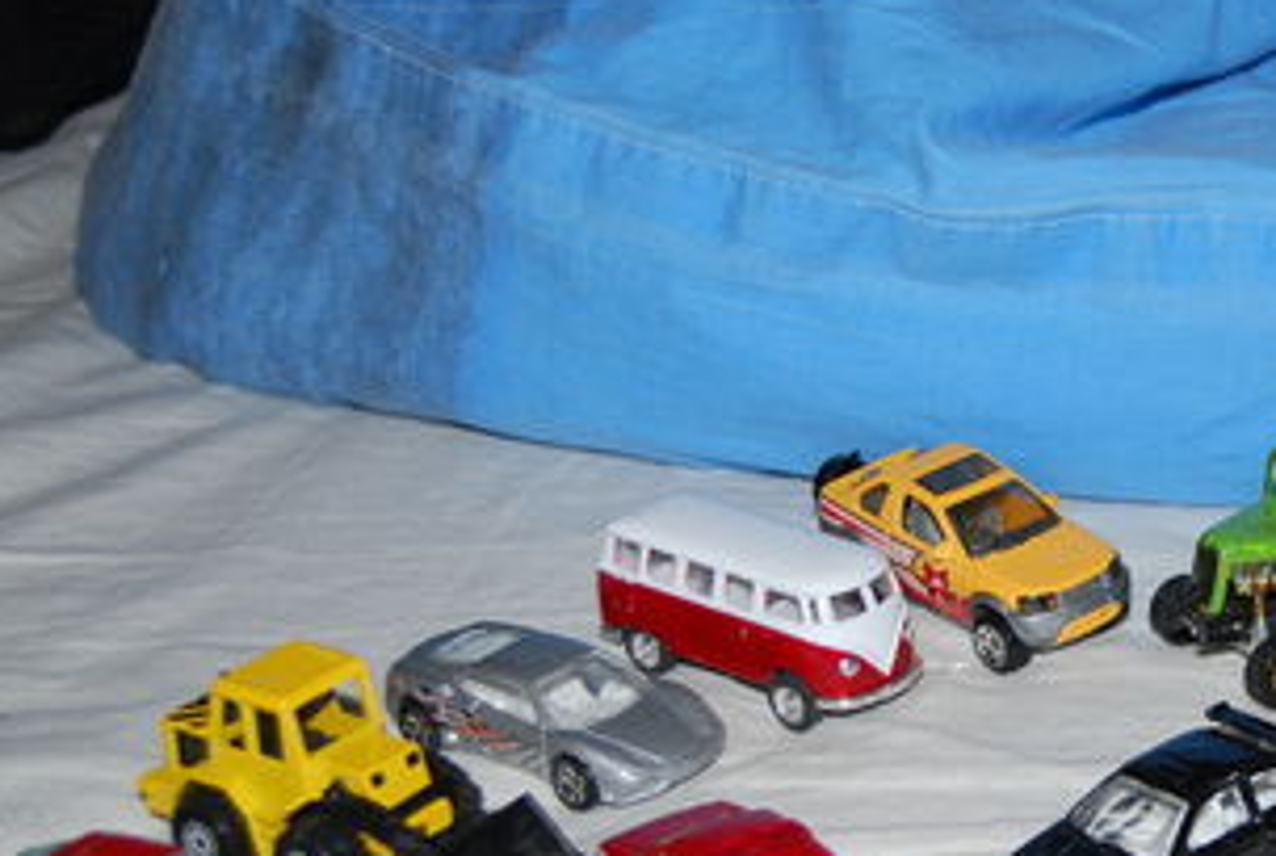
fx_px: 3482
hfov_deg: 20.4
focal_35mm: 98
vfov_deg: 14.0
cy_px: 613
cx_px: 1125
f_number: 4.5
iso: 200
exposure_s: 1/60
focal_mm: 31
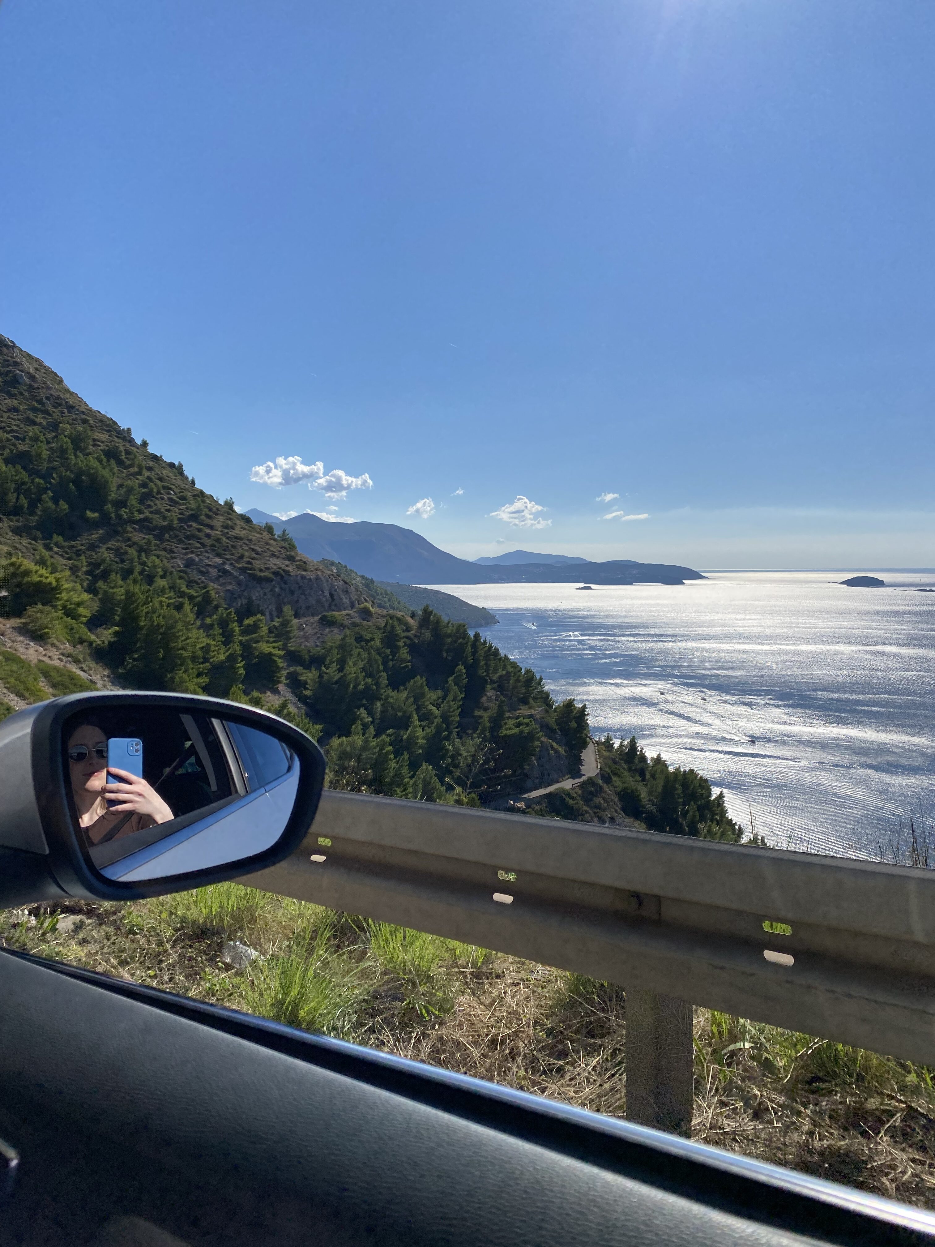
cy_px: 624
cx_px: 468
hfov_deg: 53.1
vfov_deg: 67.3
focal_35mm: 26
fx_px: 936
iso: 32
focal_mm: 4.25
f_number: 1.8
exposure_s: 1/6757
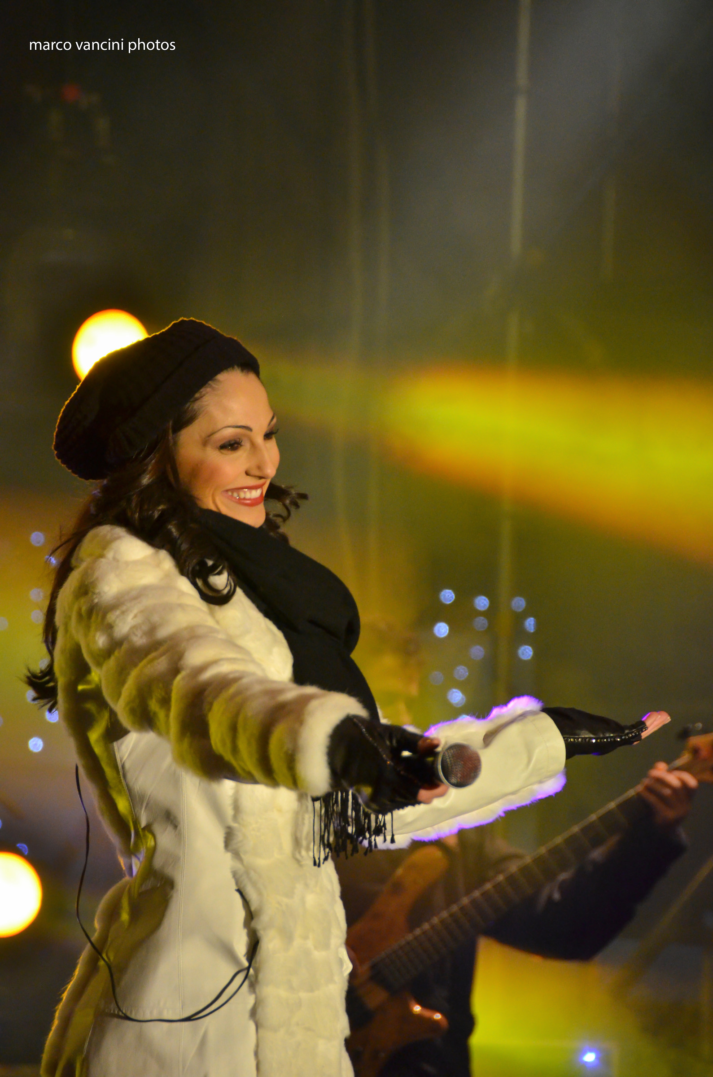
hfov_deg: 5.4
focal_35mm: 255
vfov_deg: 8.1
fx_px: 7611
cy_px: 538
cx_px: 356
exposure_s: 1/160
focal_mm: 170
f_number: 5.6
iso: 1600
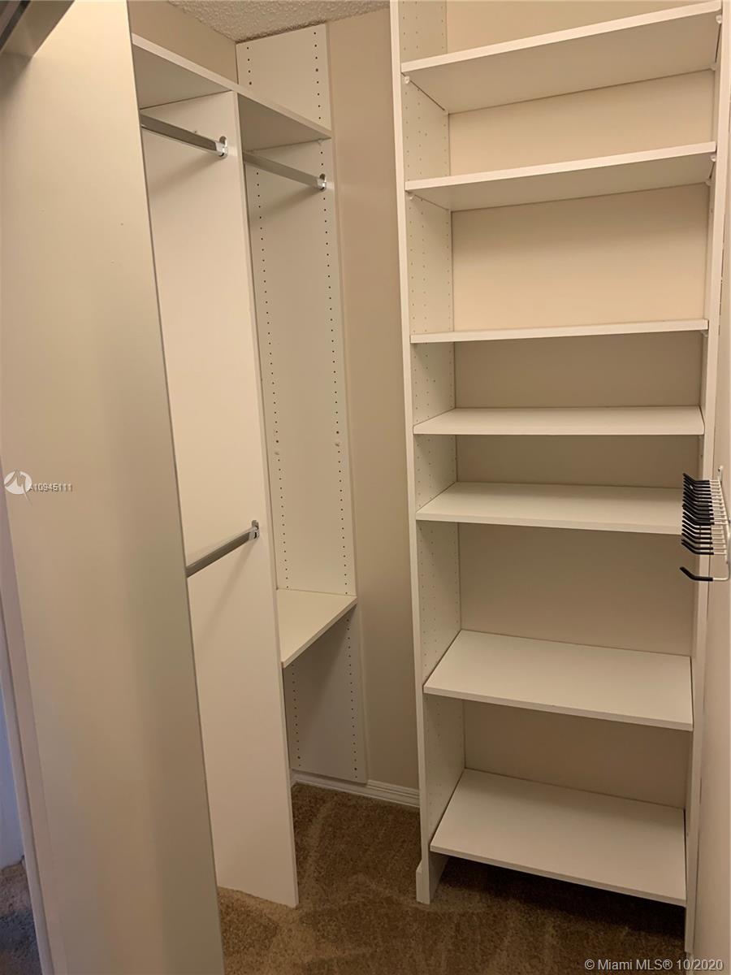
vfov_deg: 67.3
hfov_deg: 53.1
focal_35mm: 26
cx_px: 366
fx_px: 732
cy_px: 488
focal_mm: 4.25
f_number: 1.8
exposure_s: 1/60
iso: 160
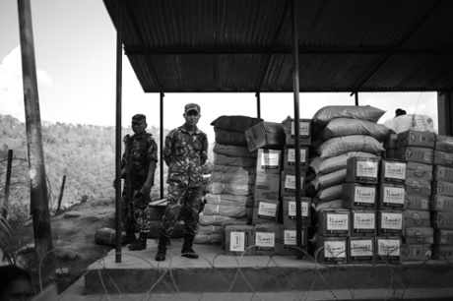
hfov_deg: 54.5
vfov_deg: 37.8
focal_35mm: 35
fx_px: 440
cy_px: 150
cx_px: 226
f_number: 2
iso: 100
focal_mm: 35
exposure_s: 1/1250
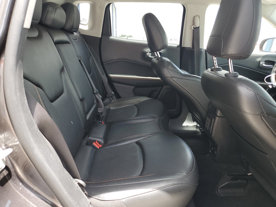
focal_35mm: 26
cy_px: 104
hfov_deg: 67.3
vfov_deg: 53.1
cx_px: 138
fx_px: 207
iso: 50
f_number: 1.5
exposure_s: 1/159
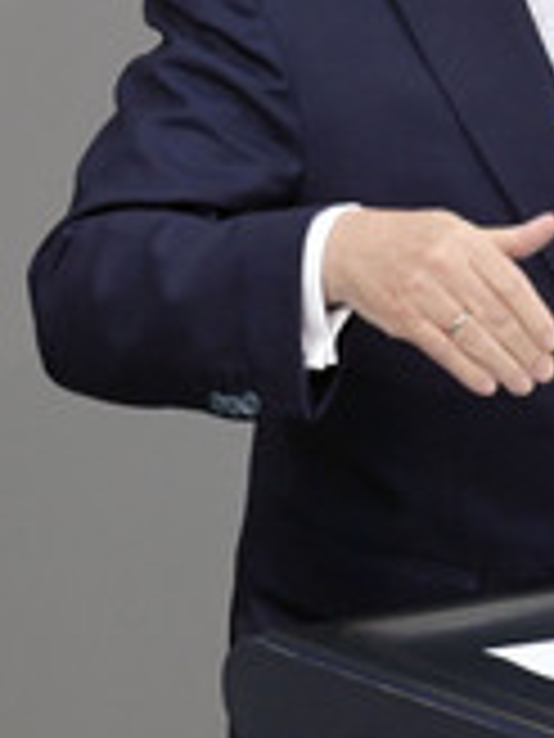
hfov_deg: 1.4
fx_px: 21936
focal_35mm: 1028
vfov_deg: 1.9
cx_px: 583
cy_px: 86
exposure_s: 1/400
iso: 6400
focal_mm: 390
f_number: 5.6
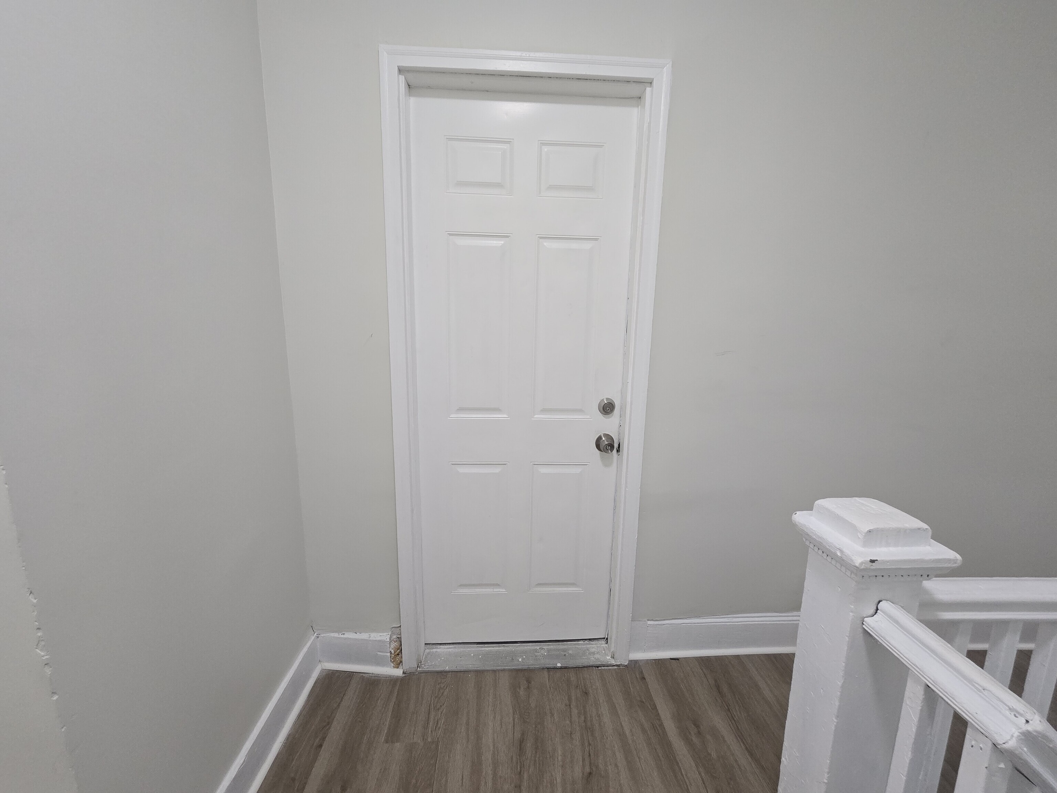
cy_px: 396
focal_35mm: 13
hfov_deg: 106.2
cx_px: 528
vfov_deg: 89.9
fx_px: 397
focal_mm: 2.2
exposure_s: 1/60
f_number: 2.2
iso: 250
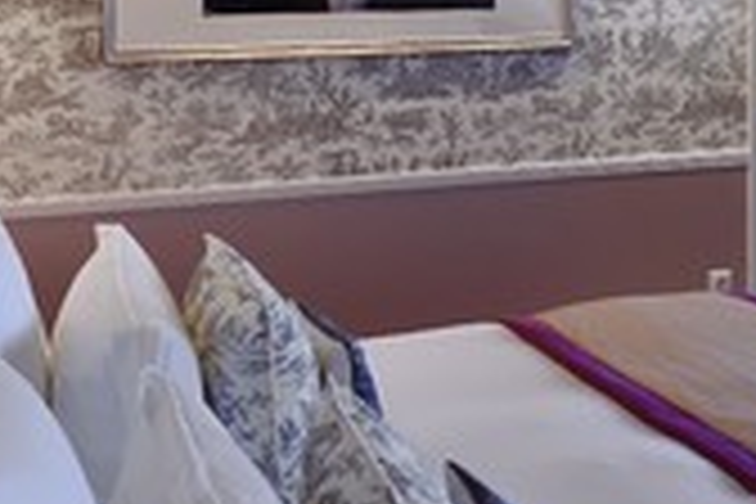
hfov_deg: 32.9
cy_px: -22
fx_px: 1260
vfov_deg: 21.7
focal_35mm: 60
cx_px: 544
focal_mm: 24
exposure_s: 1/60
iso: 1600
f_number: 7.1
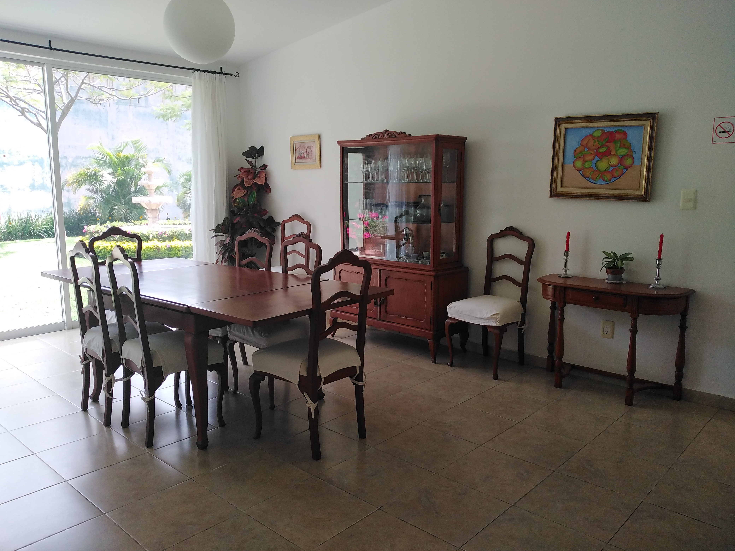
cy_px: 276
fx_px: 552
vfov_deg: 53.1
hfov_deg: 67.3
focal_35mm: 26
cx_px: 368
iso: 113
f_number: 1.8
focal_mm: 3.62
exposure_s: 1/120
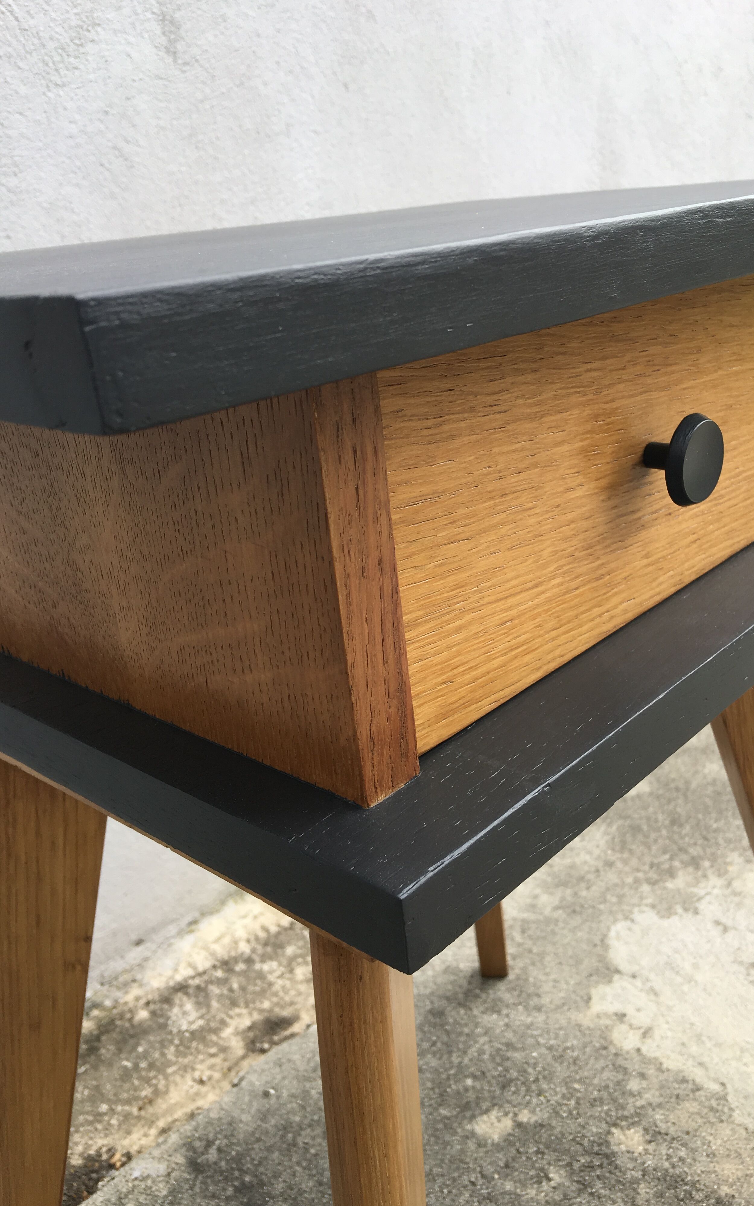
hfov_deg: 40.5
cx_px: 442
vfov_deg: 61.2
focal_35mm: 31
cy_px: 600
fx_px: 1019
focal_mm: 4.15
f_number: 2.2
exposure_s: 1/187
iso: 25
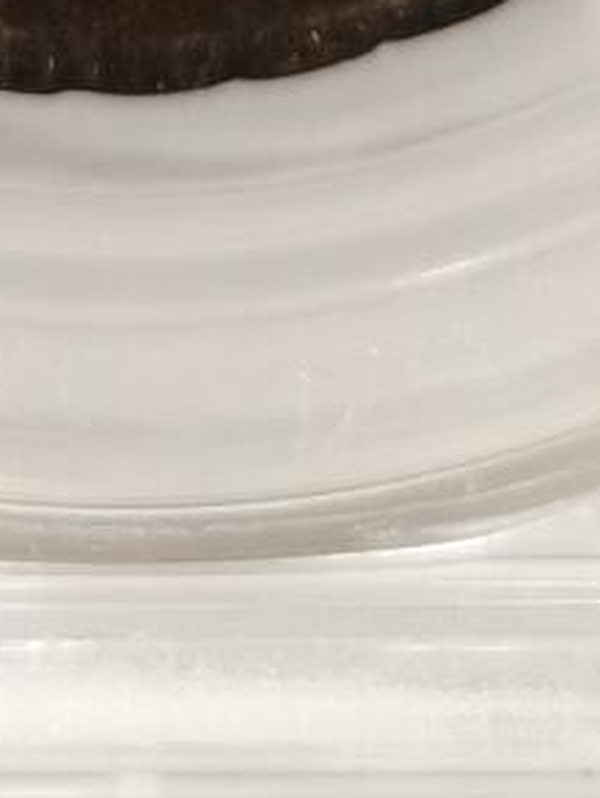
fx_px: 7731
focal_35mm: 335
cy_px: -1544
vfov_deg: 5.6
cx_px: 121
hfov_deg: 4.4
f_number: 16
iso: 200
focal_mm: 5.56
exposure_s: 1/100
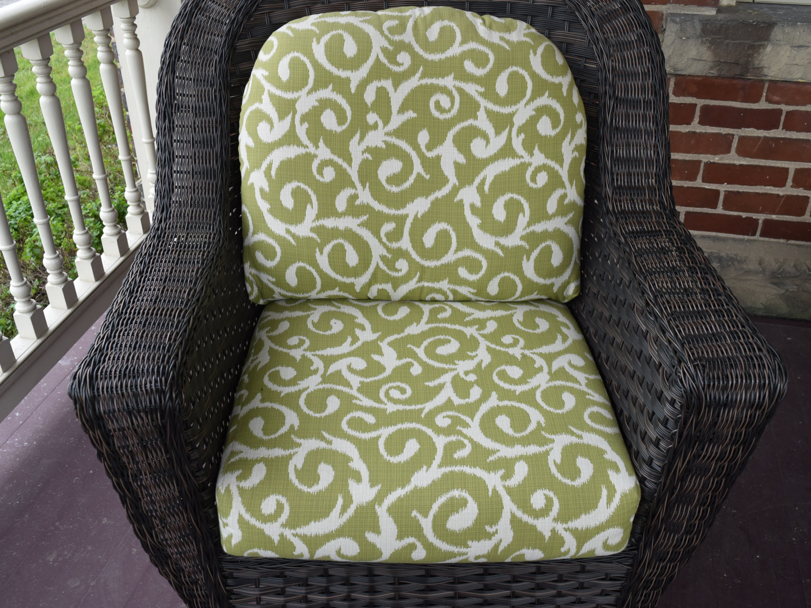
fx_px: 809
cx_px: 411
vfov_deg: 41.2
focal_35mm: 35
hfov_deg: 53.2
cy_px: 300
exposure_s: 1/160
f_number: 6.3
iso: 400
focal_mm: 21
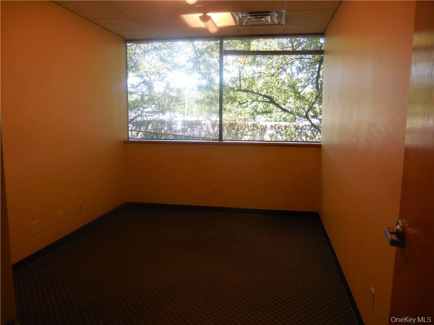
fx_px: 351
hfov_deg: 63.4
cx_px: 217
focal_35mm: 28
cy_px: 162
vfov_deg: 49.7
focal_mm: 5
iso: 125
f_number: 3.5
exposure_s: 1/50
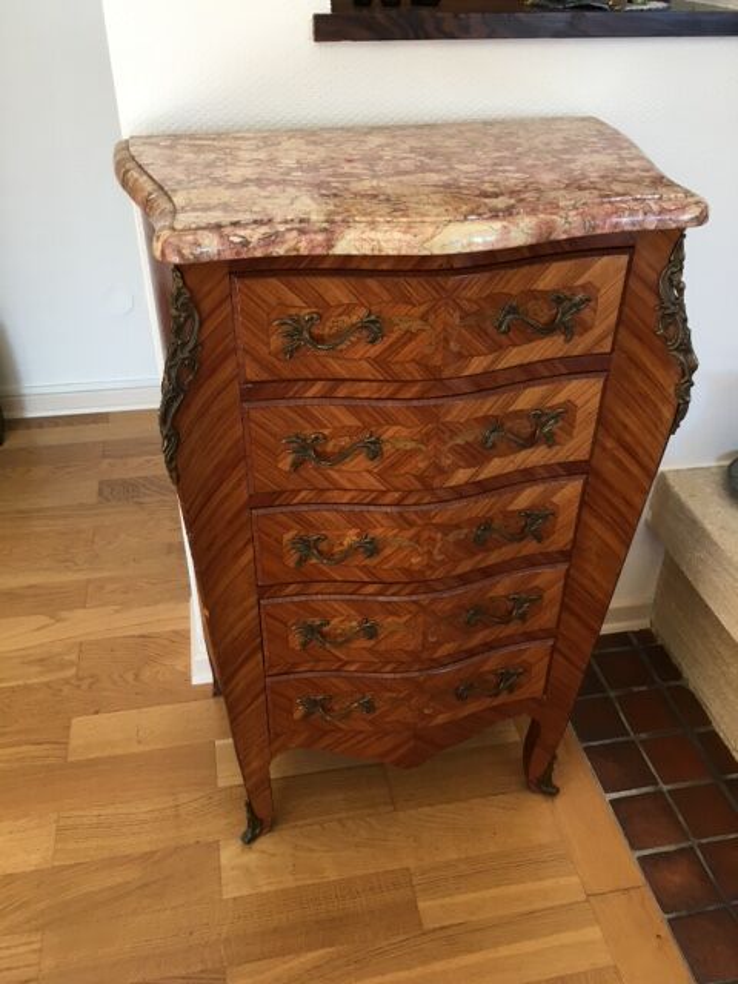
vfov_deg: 61.7
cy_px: 492
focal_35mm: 29
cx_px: 369
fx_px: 824
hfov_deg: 48.2
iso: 32
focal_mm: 4.15
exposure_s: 1/33
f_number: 2.2
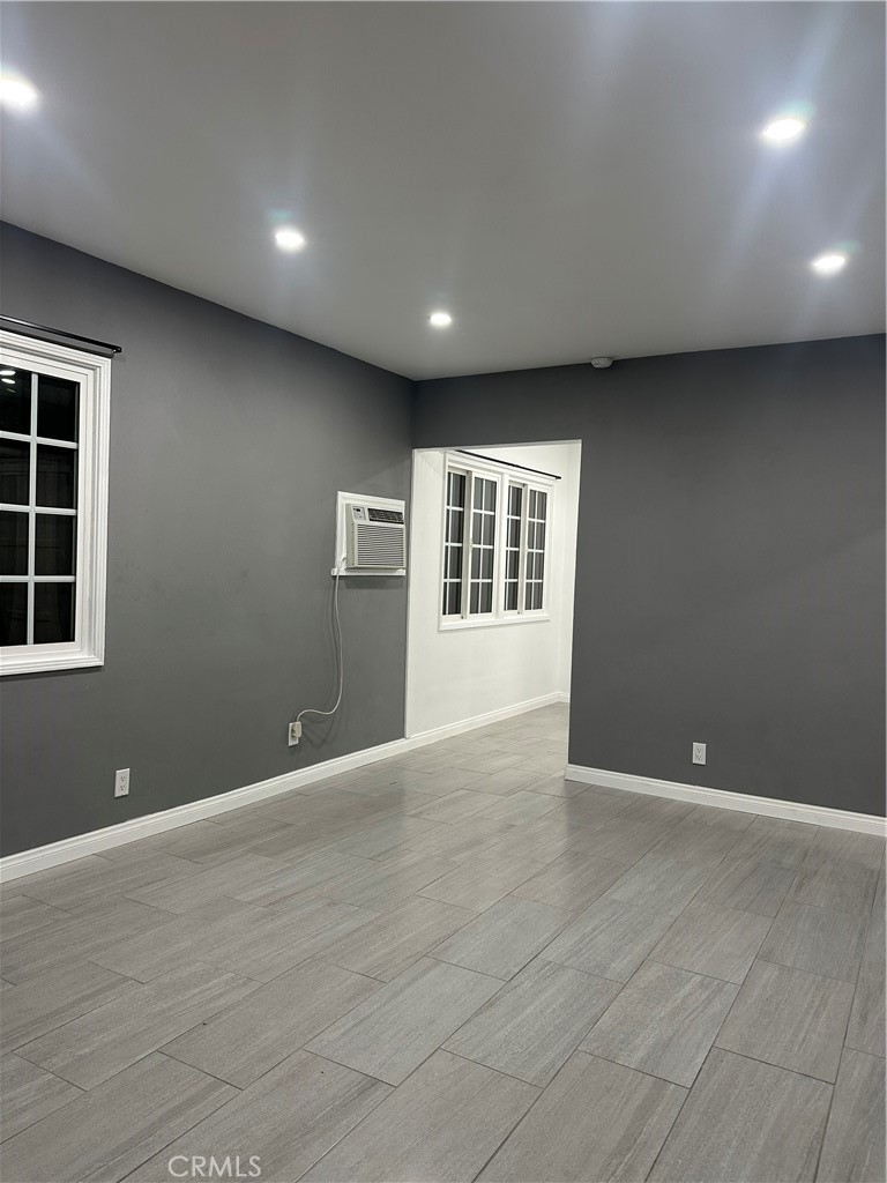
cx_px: 444
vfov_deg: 71.6
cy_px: 592
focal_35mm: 24
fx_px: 820
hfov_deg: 56.8
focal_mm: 6.86
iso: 125
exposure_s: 1/60
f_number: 1.78
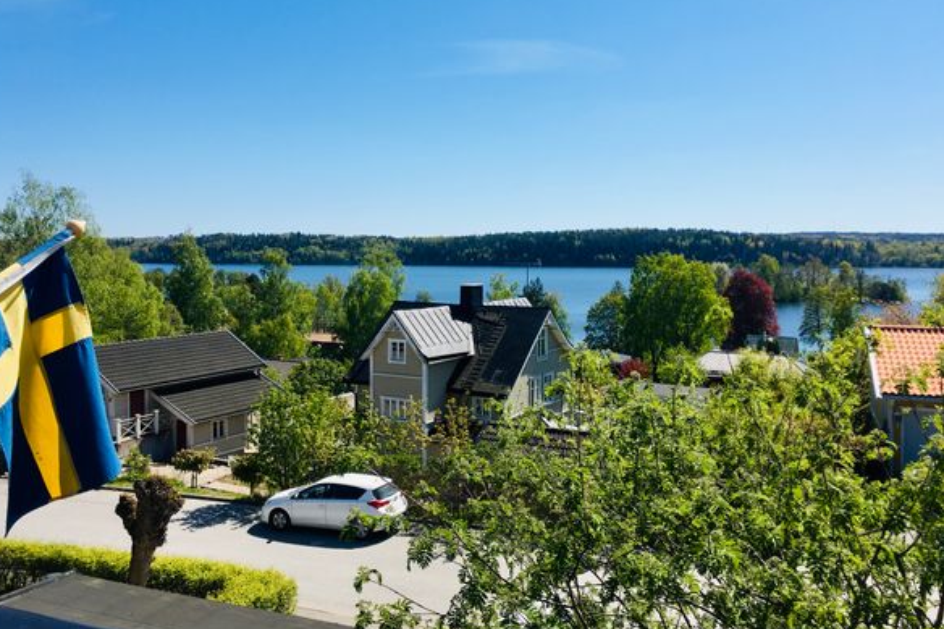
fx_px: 813
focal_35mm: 31
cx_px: 461
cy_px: 275
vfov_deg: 42.2
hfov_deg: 60.3
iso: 25
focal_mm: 4.15
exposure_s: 1/1876
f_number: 2.2
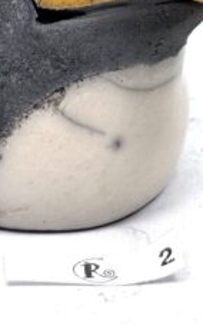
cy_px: 85
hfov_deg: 10.1
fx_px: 1145
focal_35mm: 129
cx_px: 89
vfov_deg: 16.1
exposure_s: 1/265
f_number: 1.6
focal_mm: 5.96
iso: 32
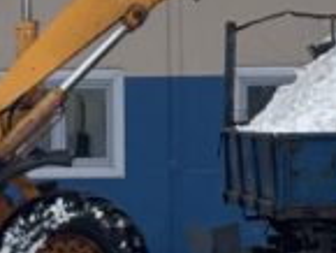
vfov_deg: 4.0
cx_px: 257
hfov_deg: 5.4
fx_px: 3575
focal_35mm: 368
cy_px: -44
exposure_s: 1/368
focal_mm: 5.96
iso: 32
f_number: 1.6
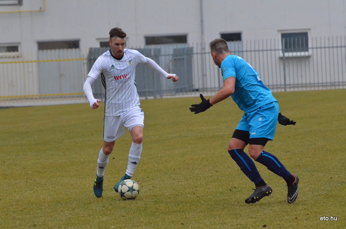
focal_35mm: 330
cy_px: 114
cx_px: 173
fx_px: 3165
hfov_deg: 6.3
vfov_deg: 4.1
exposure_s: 1/1000
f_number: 8
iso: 6400
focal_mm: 220
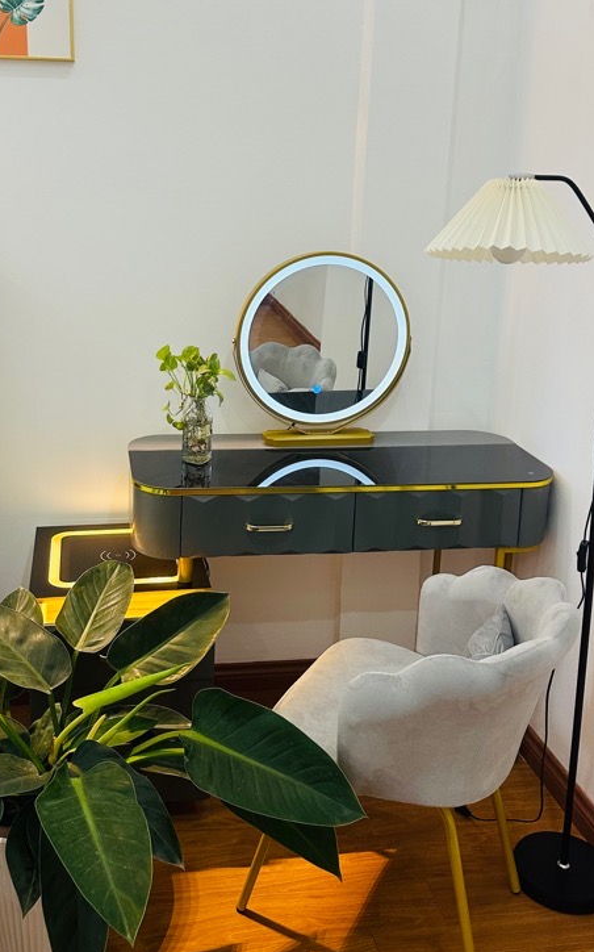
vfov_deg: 53.4
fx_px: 933
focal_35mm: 36
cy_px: 356
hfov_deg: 35.2
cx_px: 242
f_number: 1.78
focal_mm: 6.86
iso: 160
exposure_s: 1/50
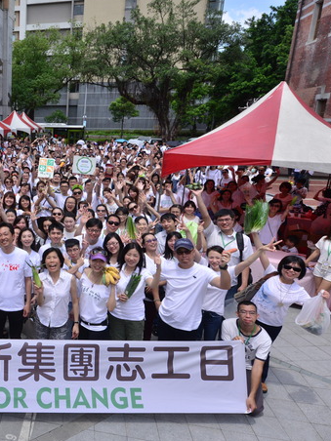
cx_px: -14
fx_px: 382
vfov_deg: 60.0
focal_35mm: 30
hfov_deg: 40.0
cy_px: 217
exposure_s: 1/250
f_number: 14
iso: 250
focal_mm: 18
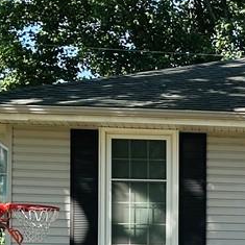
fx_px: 1481
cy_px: 335
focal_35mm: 185
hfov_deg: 9.0
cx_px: 460
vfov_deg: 9.3
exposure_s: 1/1000
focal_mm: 6.86
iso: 64
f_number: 1.78
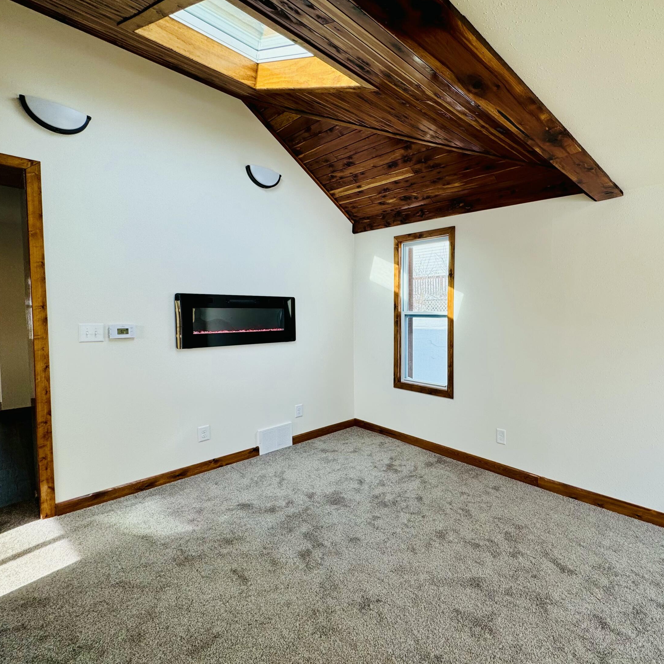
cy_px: 328
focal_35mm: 17
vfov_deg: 84.0
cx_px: 429
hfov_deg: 81.8
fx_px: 369
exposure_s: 1/199
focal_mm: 2.22
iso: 40
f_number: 2.2
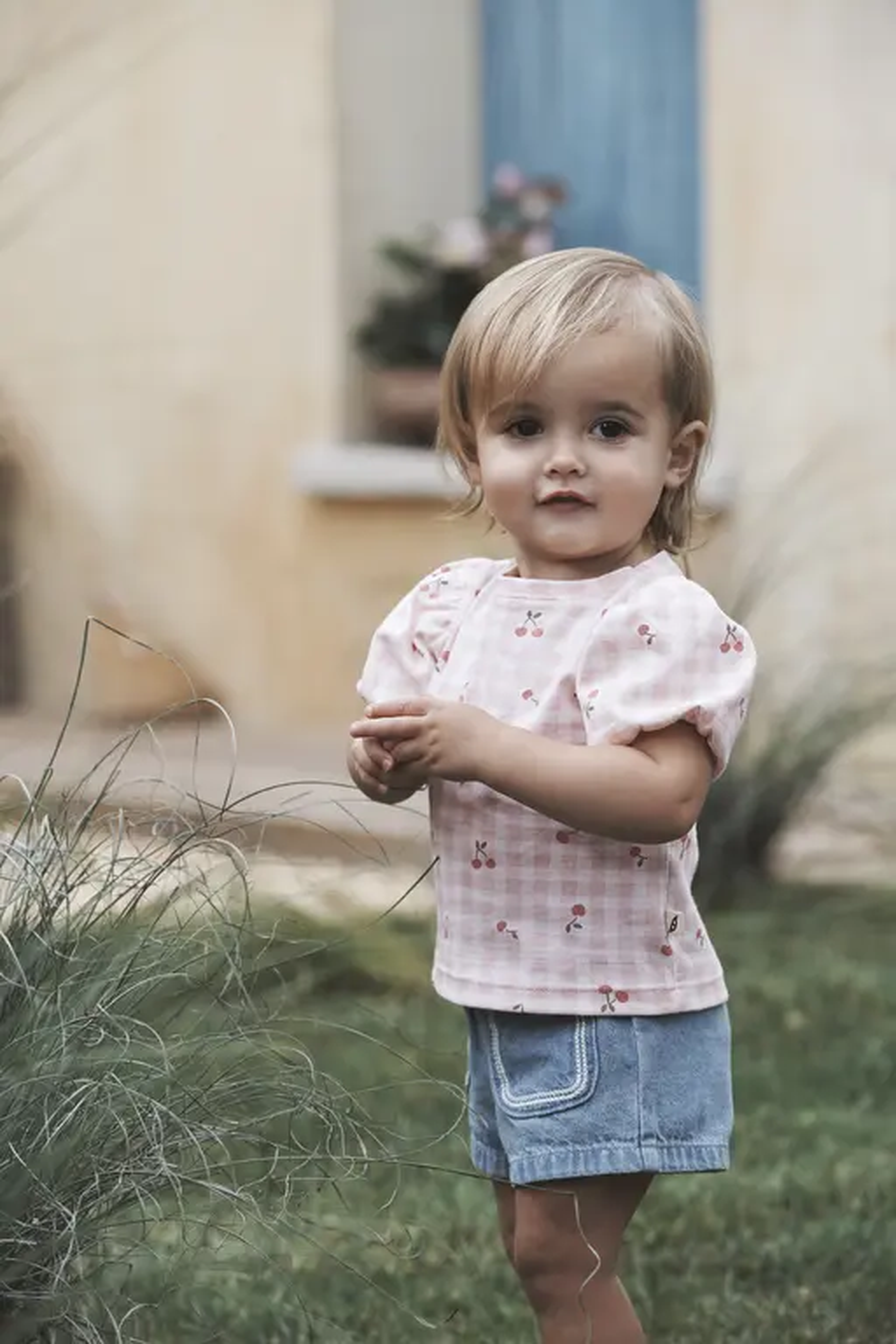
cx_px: 448
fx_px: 5226
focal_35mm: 140
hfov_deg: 9.8
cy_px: 672
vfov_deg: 14.7
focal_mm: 140
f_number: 5.6
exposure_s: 1/200
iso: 400
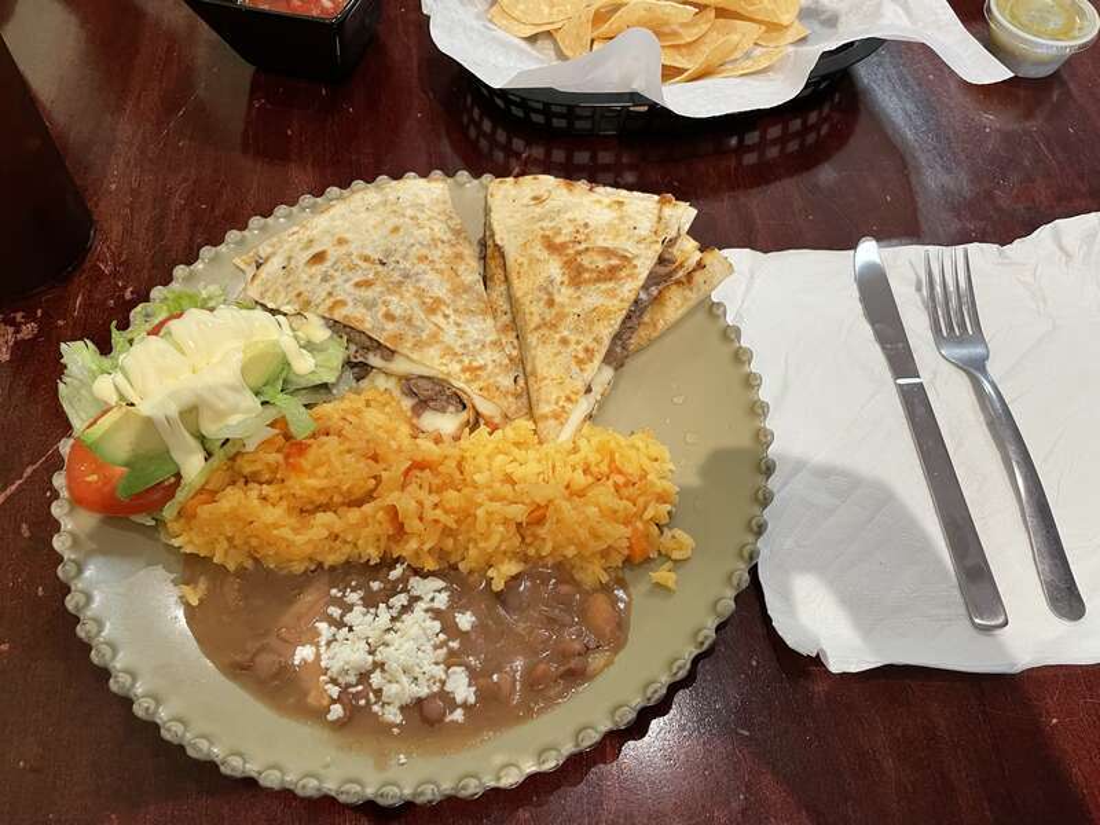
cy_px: 412
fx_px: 826
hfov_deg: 67.3
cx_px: 550
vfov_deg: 53.1
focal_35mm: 26
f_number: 1.6
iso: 320
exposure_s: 1/60
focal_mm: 4.2
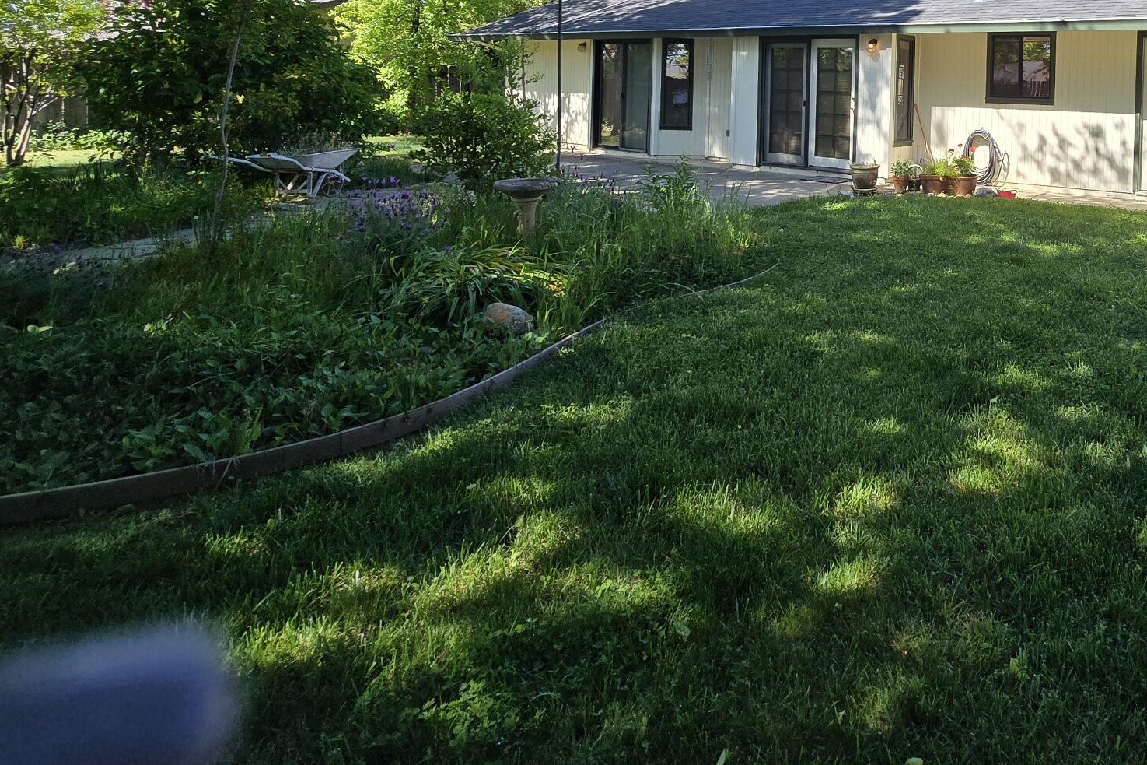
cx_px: 886
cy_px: 89
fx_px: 701
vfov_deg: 51.2
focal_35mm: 22
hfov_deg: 72.1
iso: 50
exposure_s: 1/909
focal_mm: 2.2
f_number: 2.2
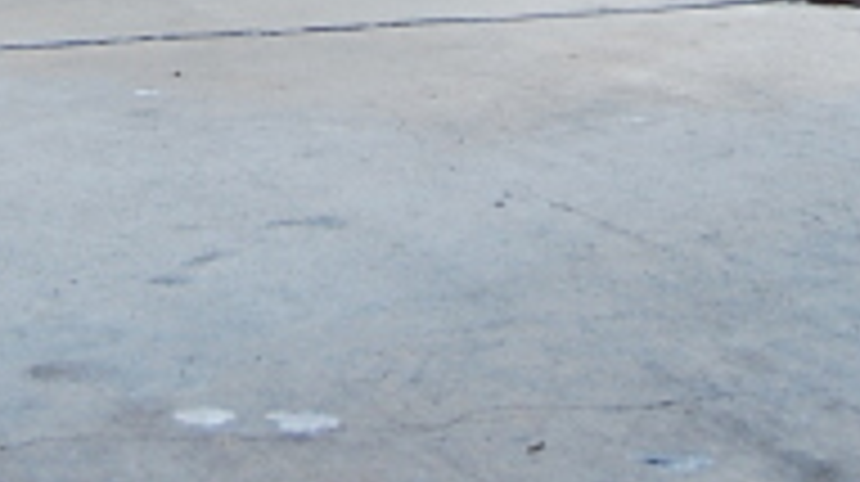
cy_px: -696
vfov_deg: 7.7
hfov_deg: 14.5
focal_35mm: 145
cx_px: -110
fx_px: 3303
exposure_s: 1/80
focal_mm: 22
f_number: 4.5
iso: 200
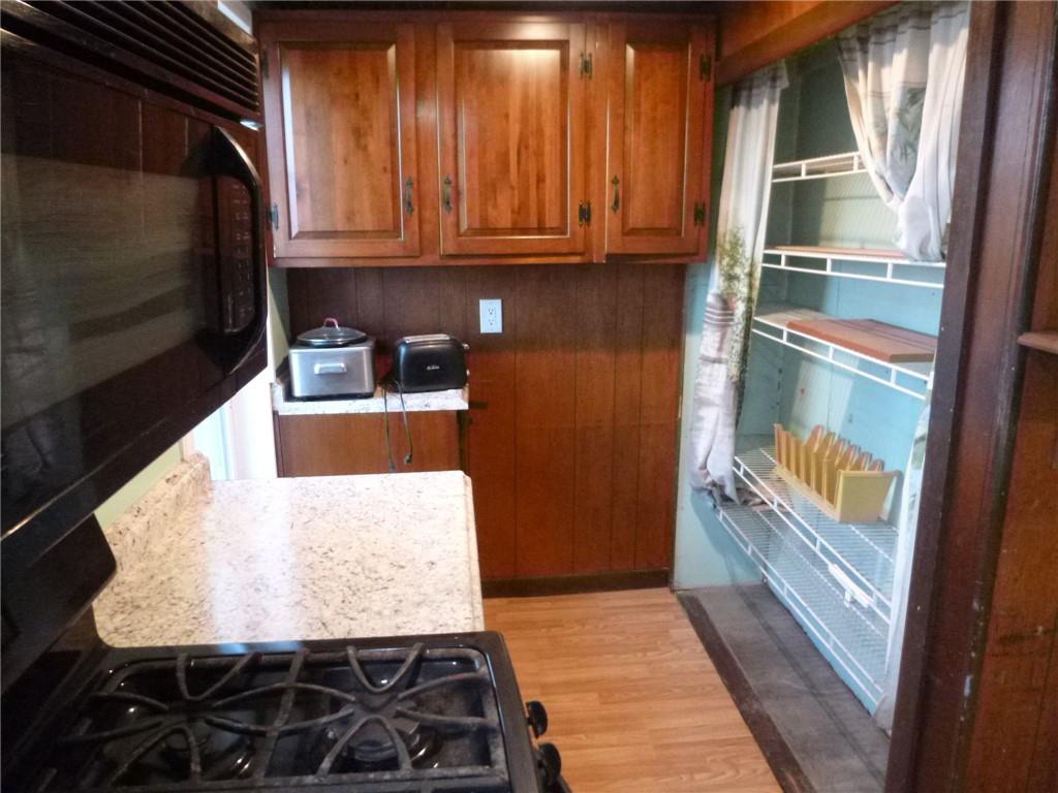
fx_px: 764
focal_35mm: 25
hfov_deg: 69.4
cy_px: 396
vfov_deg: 54.9
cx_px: 529
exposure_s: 1/13
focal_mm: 4.5
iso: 800
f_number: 3.1
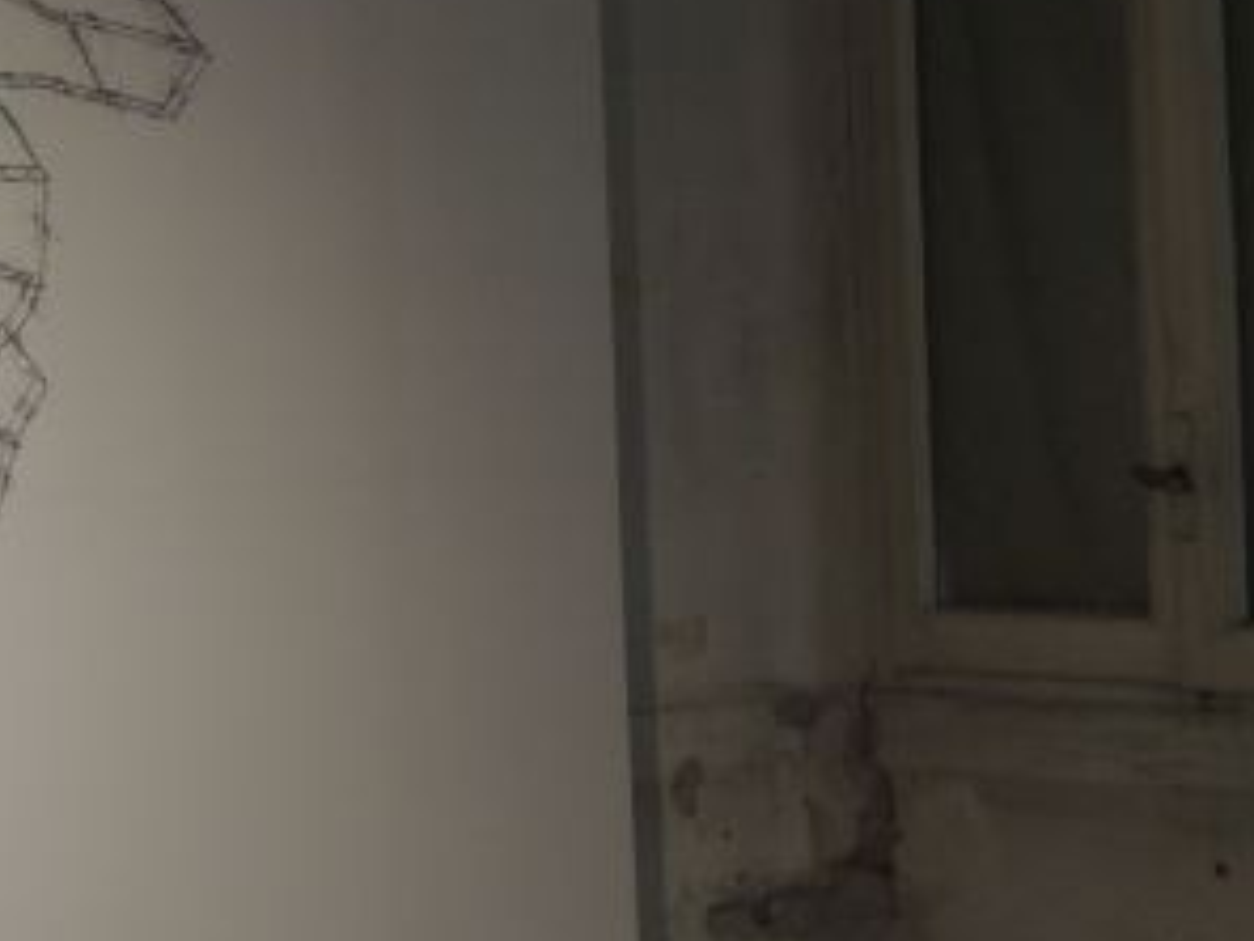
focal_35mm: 83
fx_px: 3007
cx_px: -547
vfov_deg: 17.7
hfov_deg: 20.6
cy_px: 682
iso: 100
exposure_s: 1/30
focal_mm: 4.3
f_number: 2.8
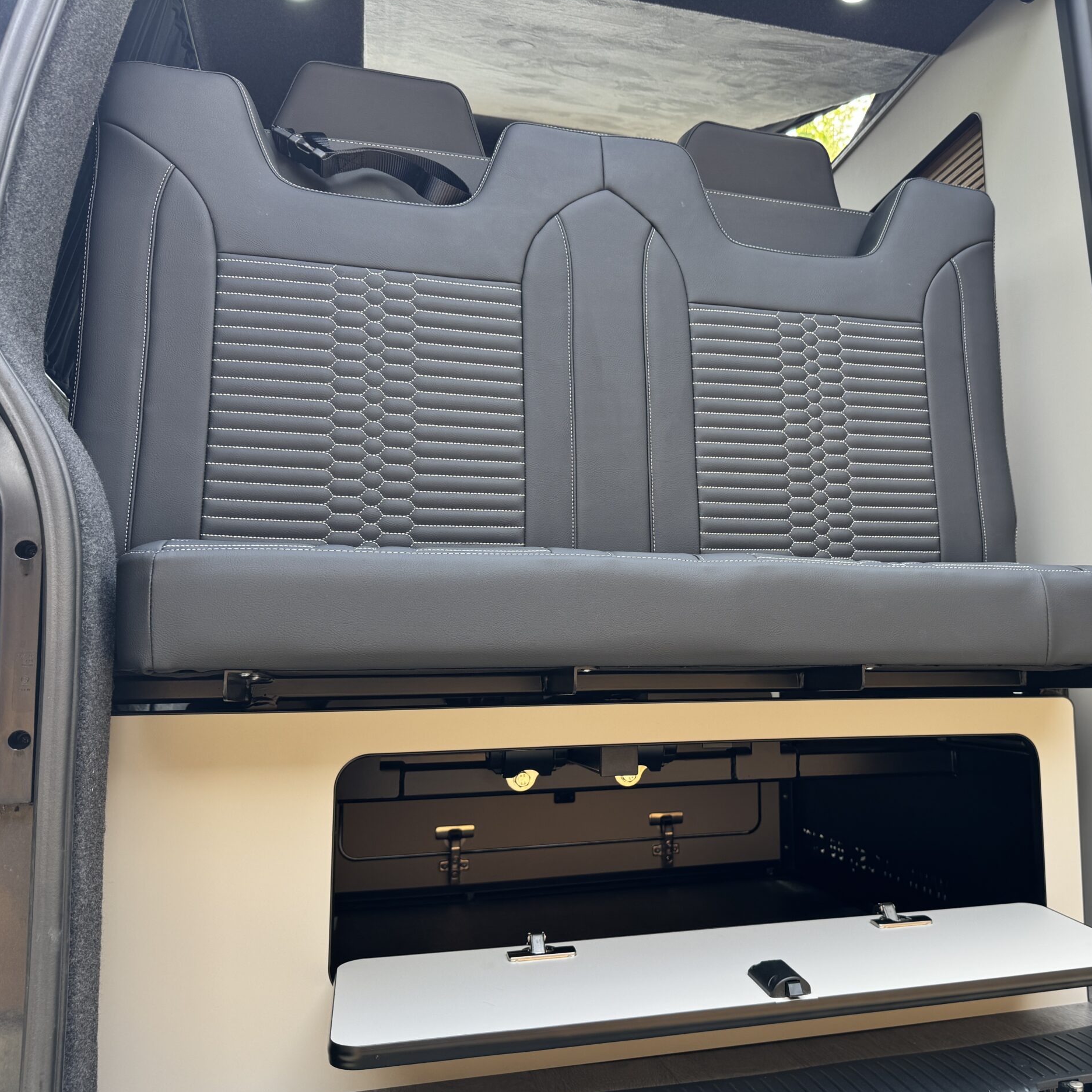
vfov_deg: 55.6
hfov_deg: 54.7
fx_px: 1035
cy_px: 547
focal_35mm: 29
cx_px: 707
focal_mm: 6.76
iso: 64
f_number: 1.78
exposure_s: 1/194
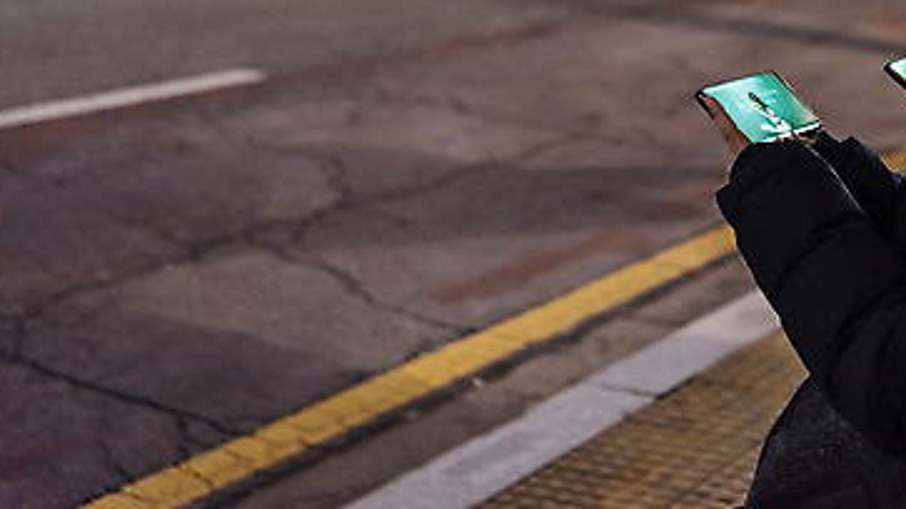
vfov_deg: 15.6
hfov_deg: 27.5
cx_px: 690
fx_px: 1825
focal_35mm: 76
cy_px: 30
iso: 1250
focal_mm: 44
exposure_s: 1/40
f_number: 2.8
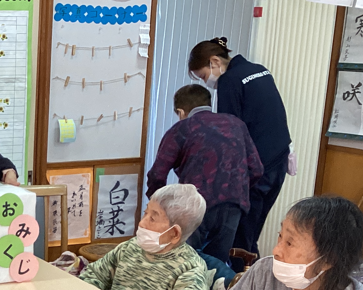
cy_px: 300
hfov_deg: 21.8
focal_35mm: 83
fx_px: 892
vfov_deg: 18.0
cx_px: -32
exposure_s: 1/60
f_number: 2.4
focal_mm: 3.3
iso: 160
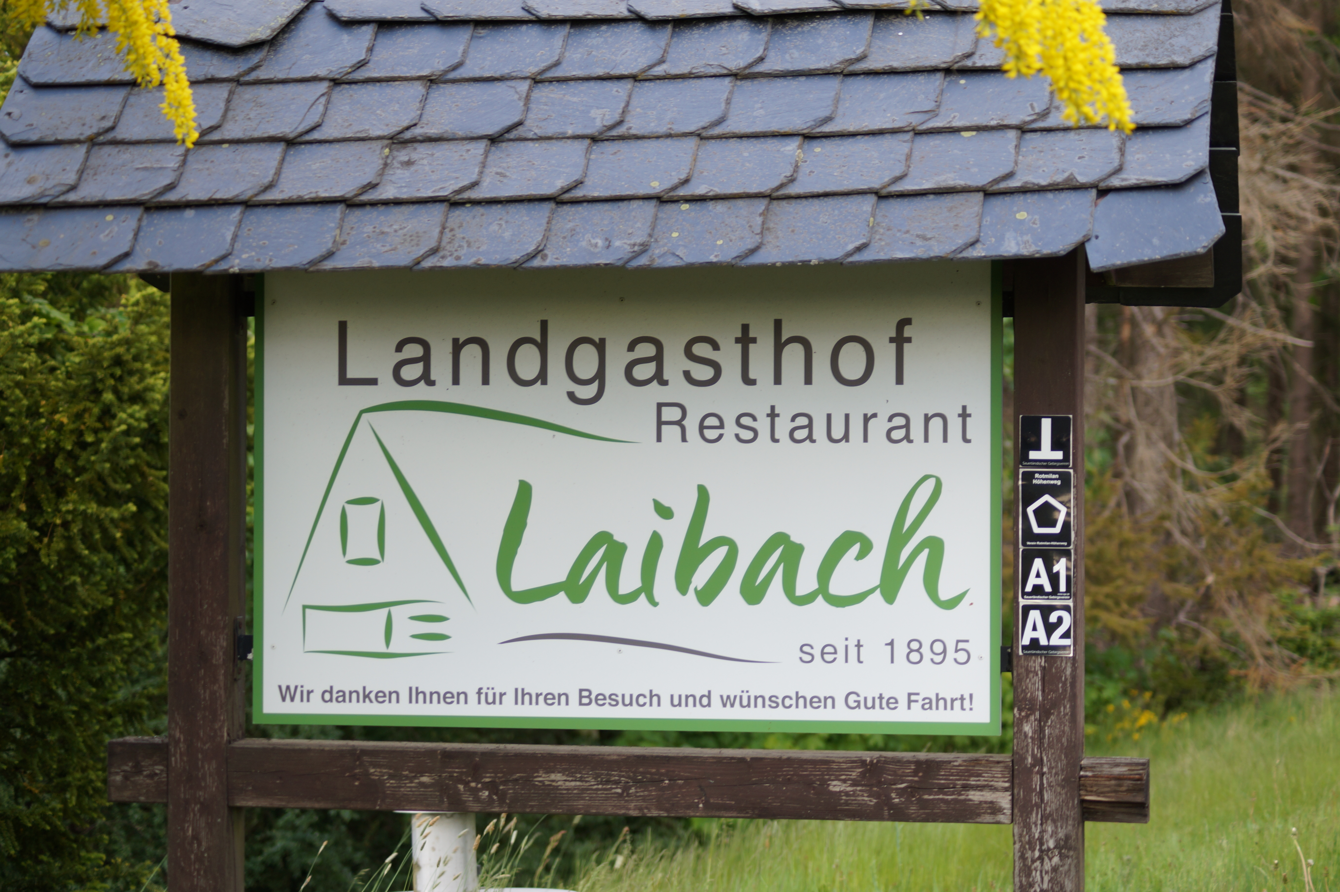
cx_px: 670
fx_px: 3906
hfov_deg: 19.5
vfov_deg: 13.0
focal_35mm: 105
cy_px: 446
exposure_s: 1/80
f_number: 4
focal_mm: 70
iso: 100
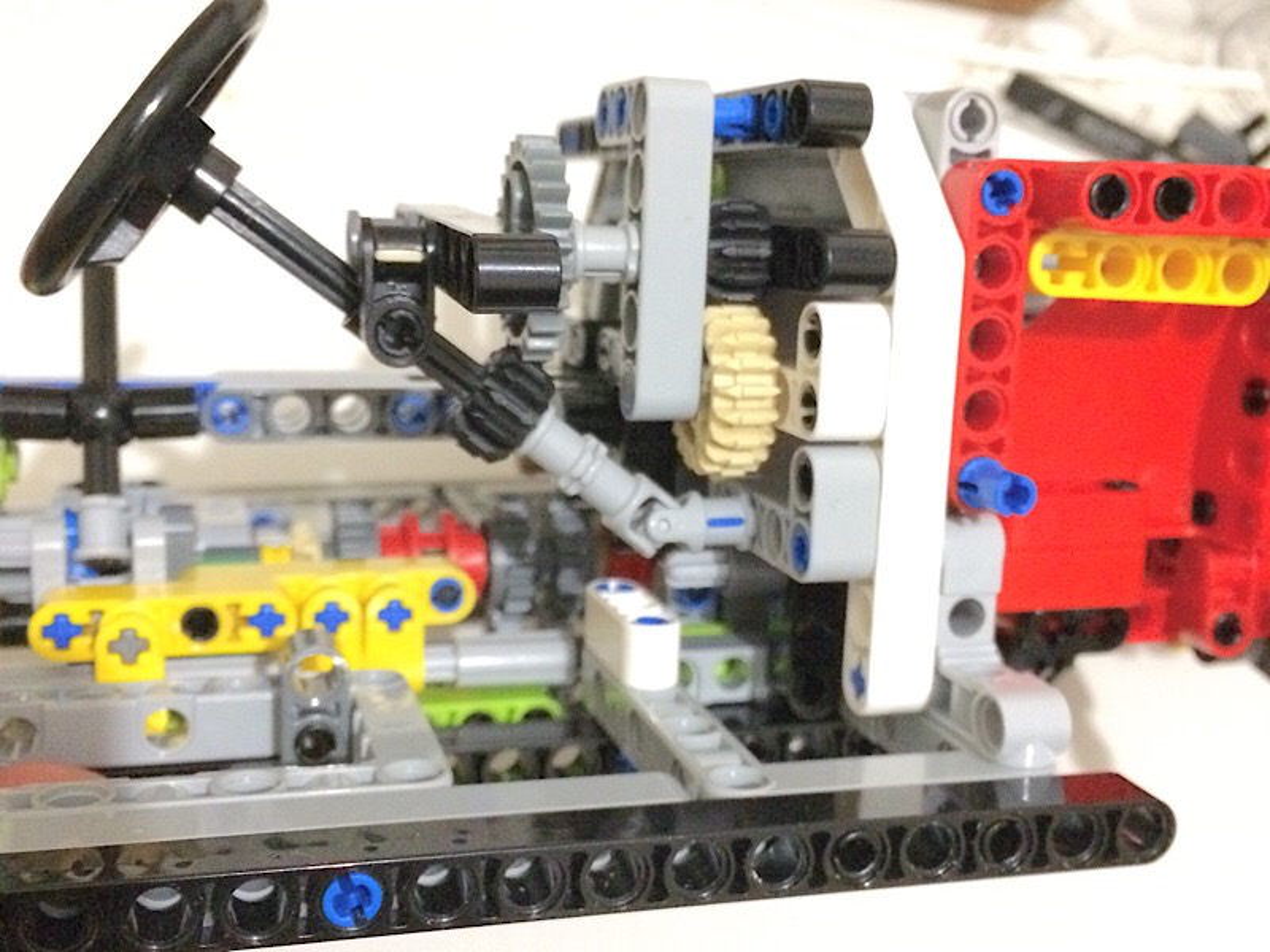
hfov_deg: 61.7
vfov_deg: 48.2
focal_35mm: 29
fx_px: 1064
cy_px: 476
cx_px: 635
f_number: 2.2
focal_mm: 4.15
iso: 640
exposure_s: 1/17
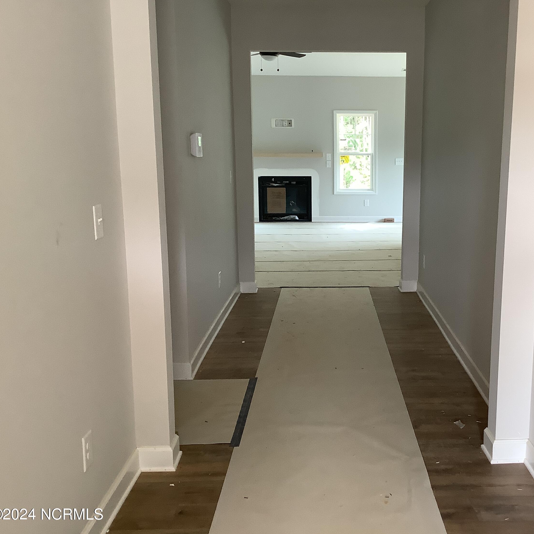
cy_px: 269
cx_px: 350
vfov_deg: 44.9
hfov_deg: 44.4
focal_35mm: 37
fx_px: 646
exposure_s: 1/50
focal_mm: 3.3
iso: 125
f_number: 2.4
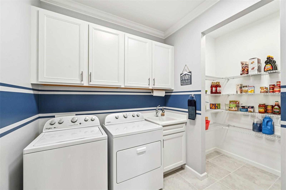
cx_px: 143
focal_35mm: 14
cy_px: 95
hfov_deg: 104.3
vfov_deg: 81.1
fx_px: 111
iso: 400
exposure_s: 1/30
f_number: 8
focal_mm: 14
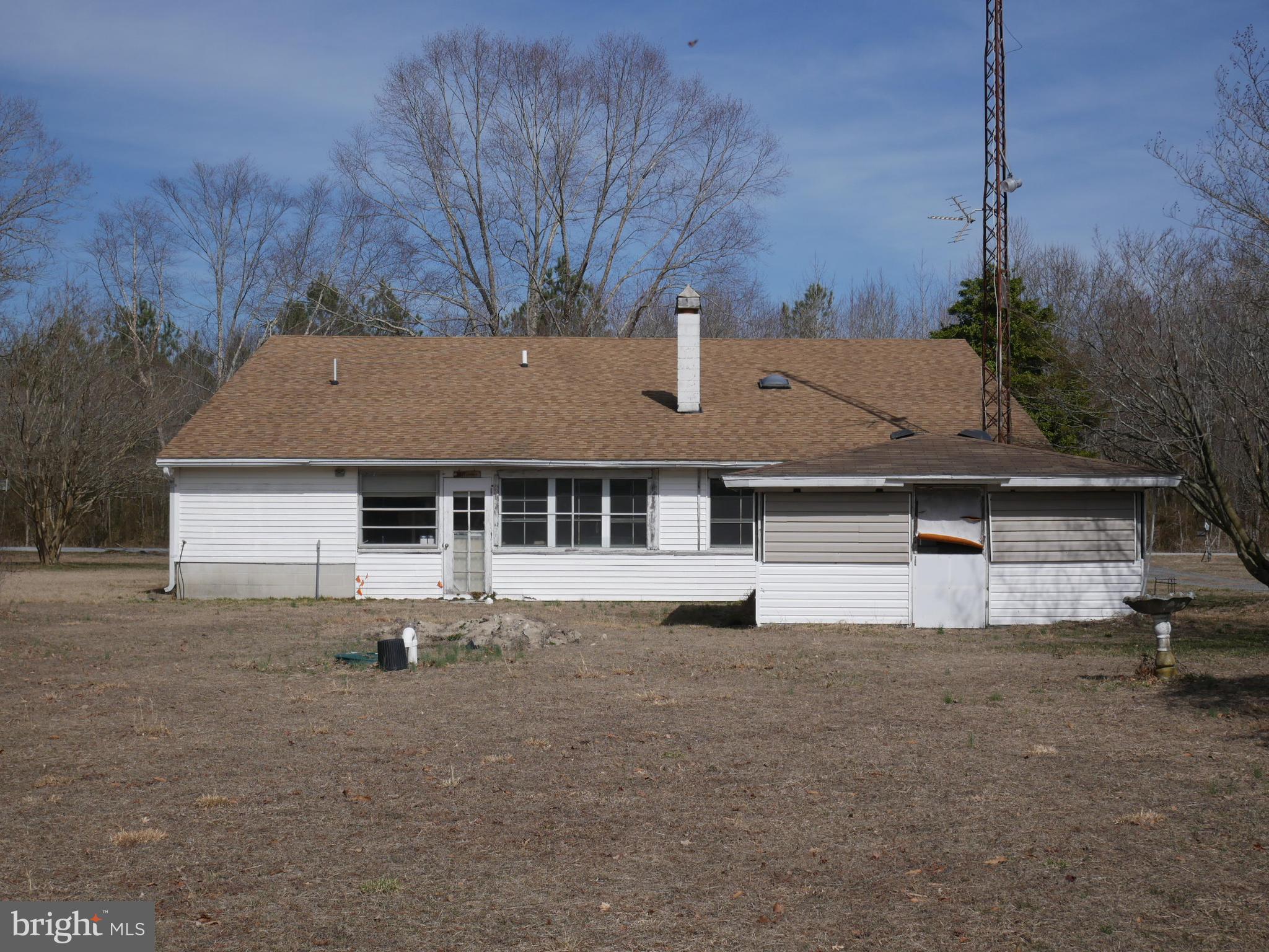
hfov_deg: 36.8
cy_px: 476
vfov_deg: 28.0
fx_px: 1906
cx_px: 634
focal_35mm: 52
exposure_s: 1/2000
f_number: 5.6
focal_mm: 26
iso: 200
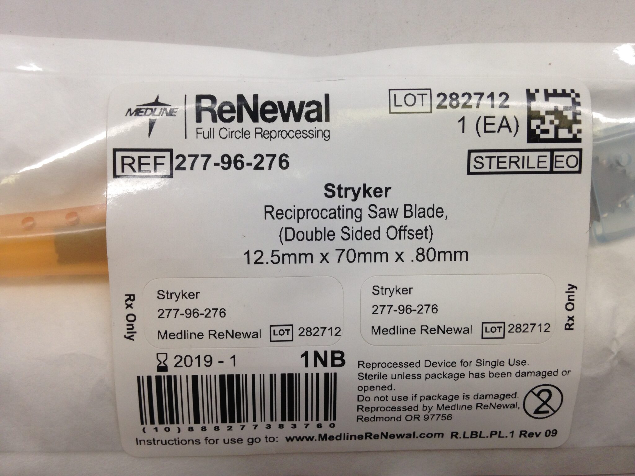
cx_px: 318
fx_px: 605
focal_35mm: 33
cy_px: 238
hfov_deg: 55.4
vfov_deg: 42.9
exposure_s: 1/60
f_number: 2.4
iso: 64
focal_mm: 4.12
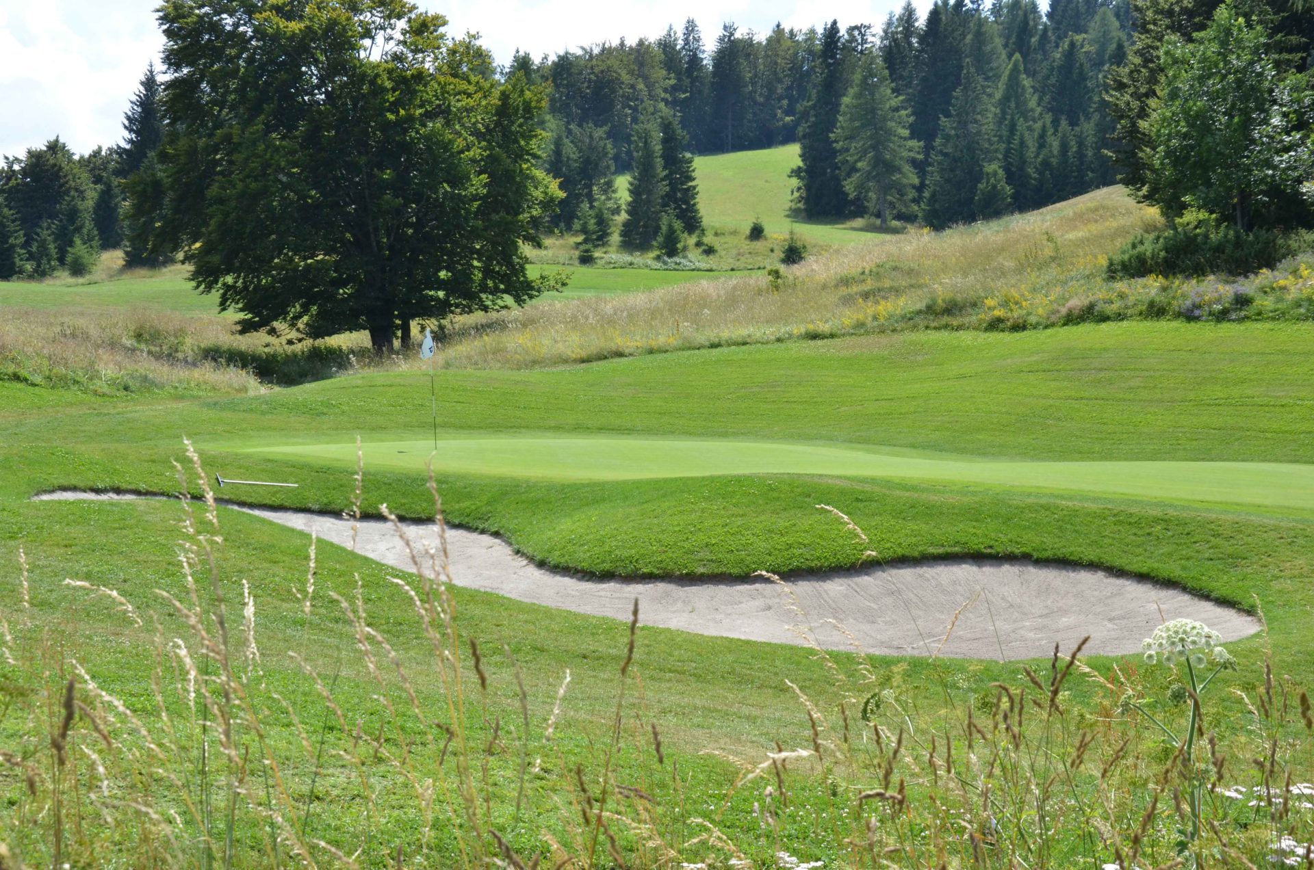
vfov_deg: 25.6
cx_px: 657
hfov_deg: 37.9
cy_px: 435
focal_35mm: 52
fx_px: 1912
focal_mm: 35
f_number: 11
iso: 500
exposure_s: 1/500
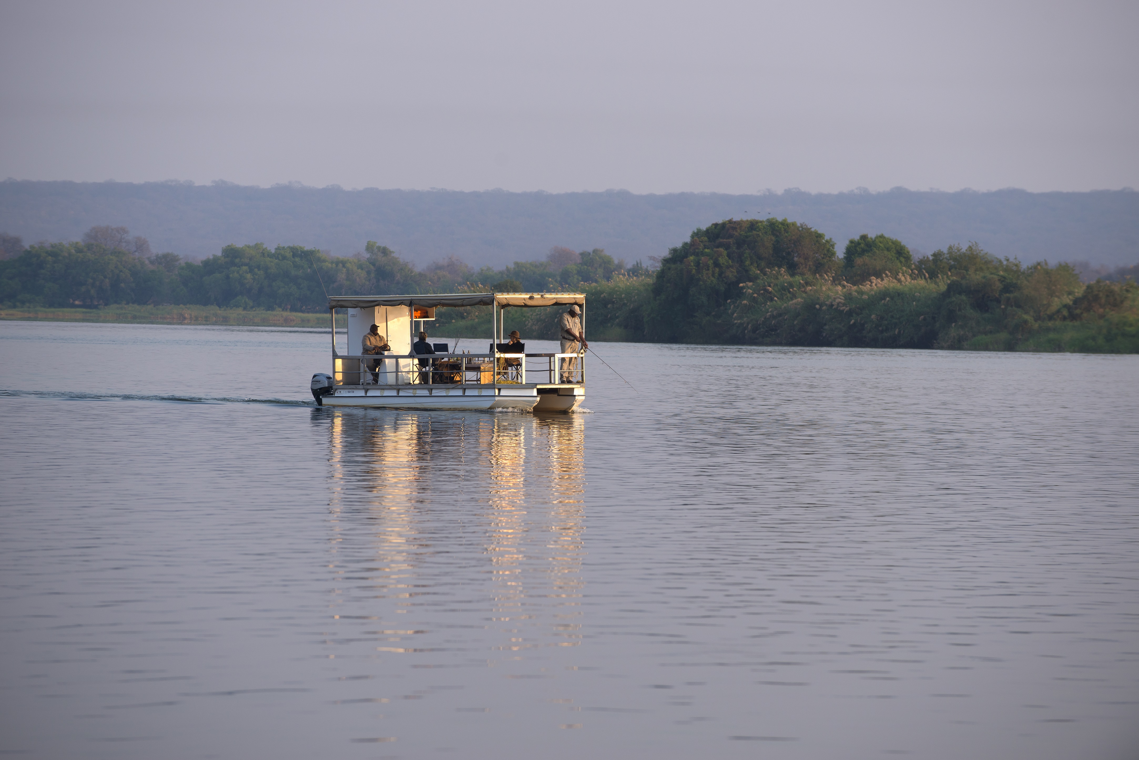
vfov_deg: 6.9
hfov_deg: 10.3
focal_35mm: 200
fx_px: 6329
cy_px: 380
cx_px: 570
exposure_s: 1/500
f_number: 4.8
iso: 200
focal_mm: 200
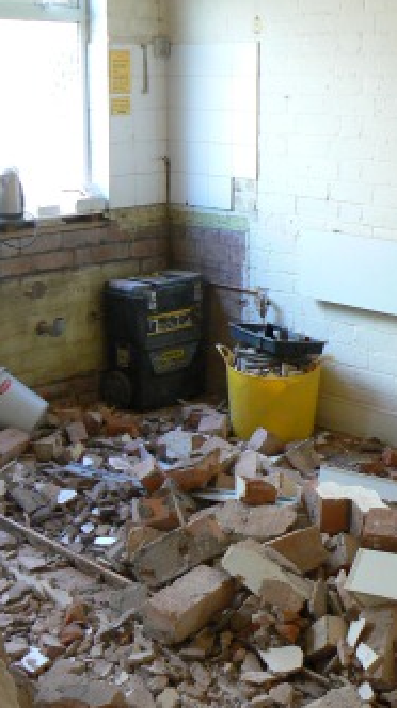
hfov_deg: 22.6
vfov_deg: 39.2
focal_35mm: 53
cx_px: 203
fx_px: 995
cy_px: 354
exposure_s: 1/30
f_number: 2.8
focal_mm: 6
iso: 200
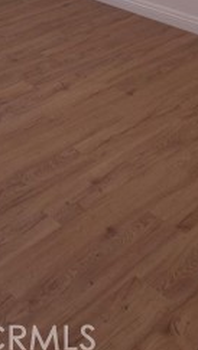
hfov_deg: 17.3
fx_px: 615
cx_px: -52
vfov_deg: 27.0
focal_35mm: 66
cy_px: -102
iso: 50
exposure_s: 1/16
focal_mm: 5.4
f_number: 1.8
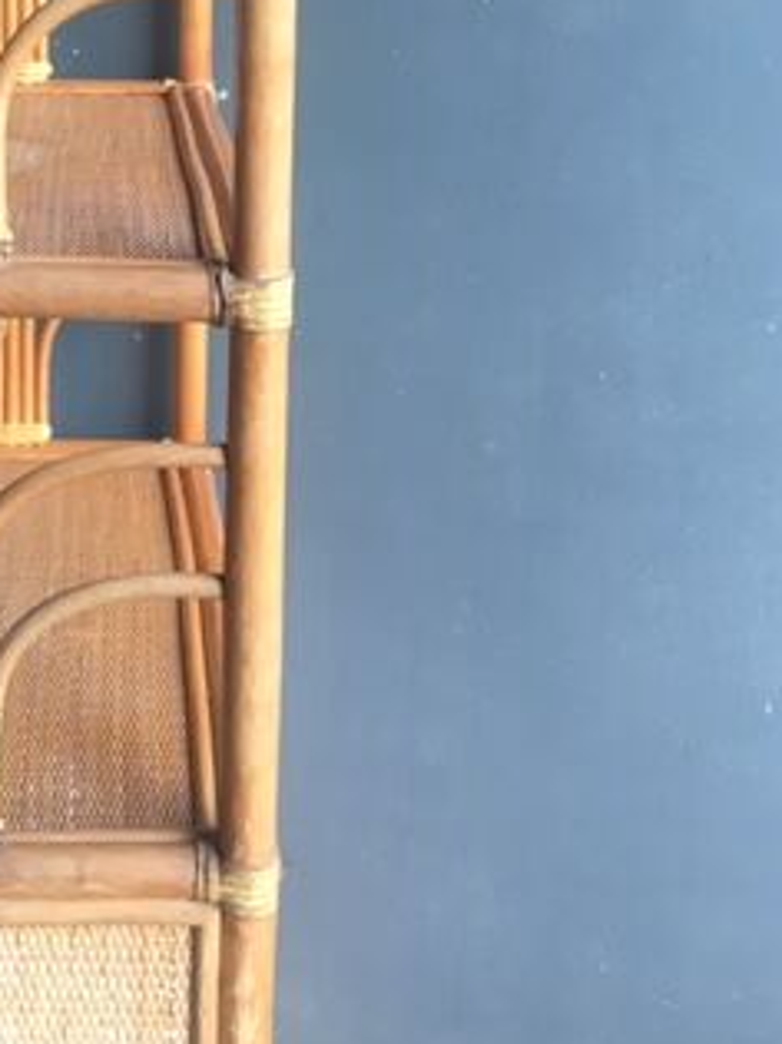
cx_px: 43
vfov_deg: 31.0
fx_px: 1778
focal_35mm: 59
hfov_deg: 24.0
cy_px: 76
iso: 32
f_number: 2.2
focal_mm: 4.15
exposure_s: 1/33
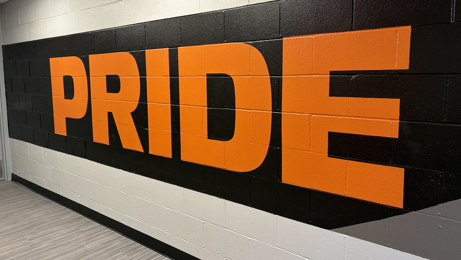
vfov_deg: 40.2
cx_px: 230
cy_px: 116
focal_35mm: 29
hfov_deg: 66.1
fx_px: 355
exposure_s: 1/60
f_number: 1.6
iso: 80
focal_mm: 5.96
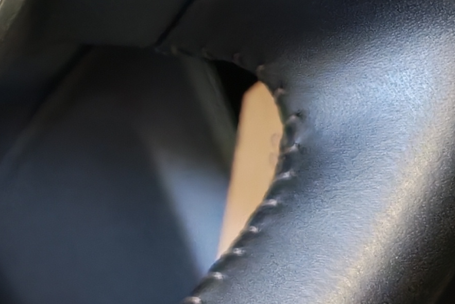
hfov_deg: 11.5
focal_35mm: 164
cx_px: -390
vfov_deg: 8.2
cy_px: -173
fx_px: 2073
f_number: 1.9
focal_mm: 6.12
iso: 1600
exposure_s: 1/50
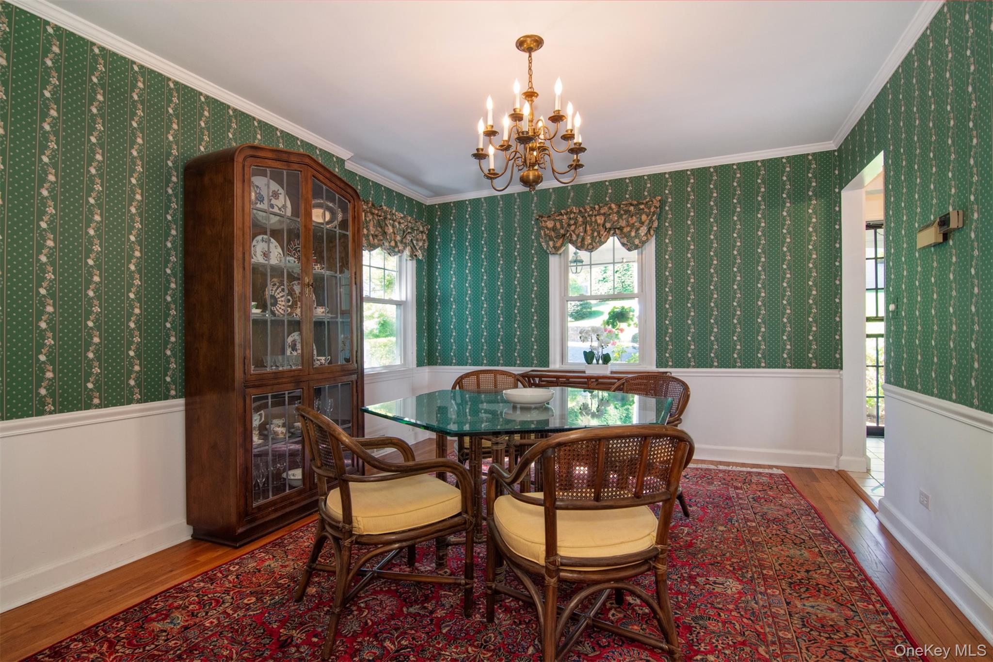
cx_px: 496
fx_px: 455
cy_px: 331
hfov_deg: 95.0
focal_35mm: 16
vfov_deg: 72.0
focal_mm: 11
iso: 640
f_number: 8
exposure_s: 1/40
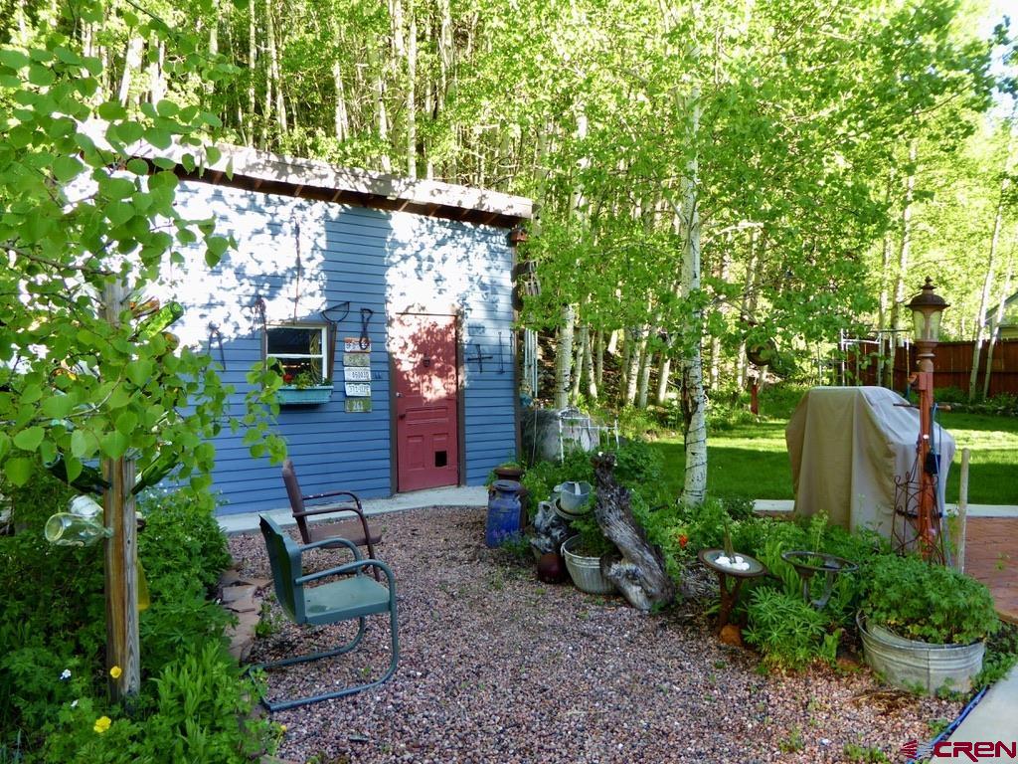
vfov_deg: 56.8
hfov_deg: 71.6
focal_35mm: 24
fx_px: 706
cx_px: 509
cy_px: 382
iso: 100
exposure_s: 1/60
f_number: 3.3
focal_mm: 4.3
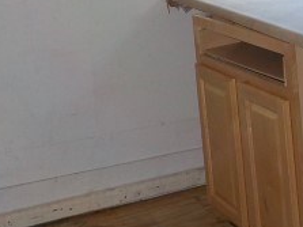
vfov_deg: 16.3
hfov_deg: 22.1
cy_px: -57
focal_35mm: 86
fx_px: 752
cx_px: 289
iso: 200
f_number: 3.3
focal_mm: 4.1
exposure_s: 1/30
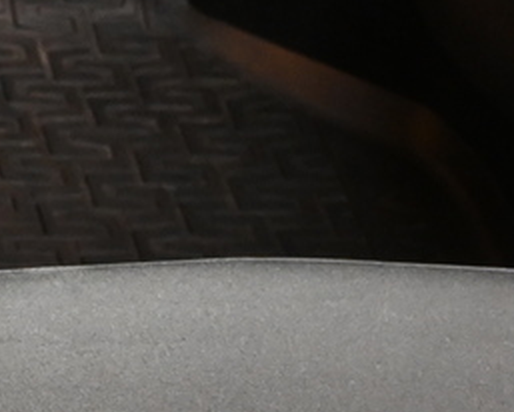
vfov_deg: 10.4
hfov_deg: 11.9
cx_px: -556
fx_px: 2162
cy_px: -286
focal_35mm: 142
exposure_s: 1/25
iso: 1600
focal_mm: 16
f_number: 3.5
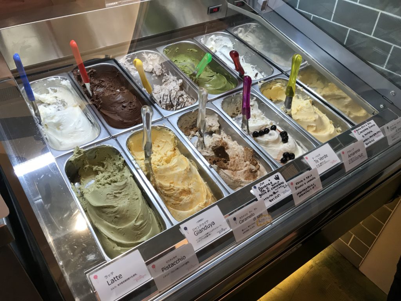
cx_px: 200
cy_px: 150
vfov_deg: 49.7
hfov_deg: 63.4
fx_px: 324
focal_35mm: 28
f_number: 1.8
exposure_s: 1/40
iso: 25
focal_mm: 3.99
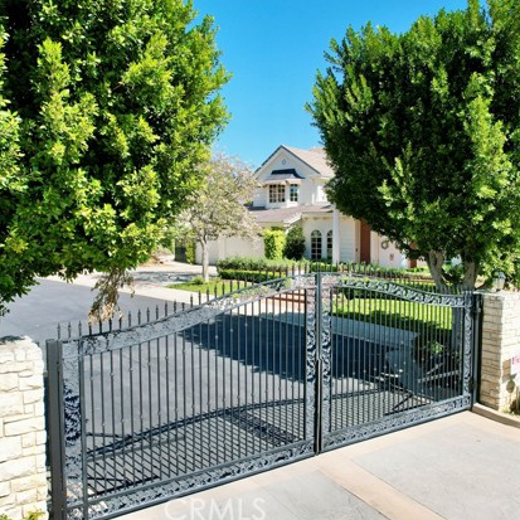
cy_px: 259
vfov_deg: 55.6
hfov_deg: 55.6
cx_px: 281
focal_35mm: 29
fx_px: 493
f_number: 2.8
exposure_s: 1/1500
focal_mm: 8.38
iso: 100
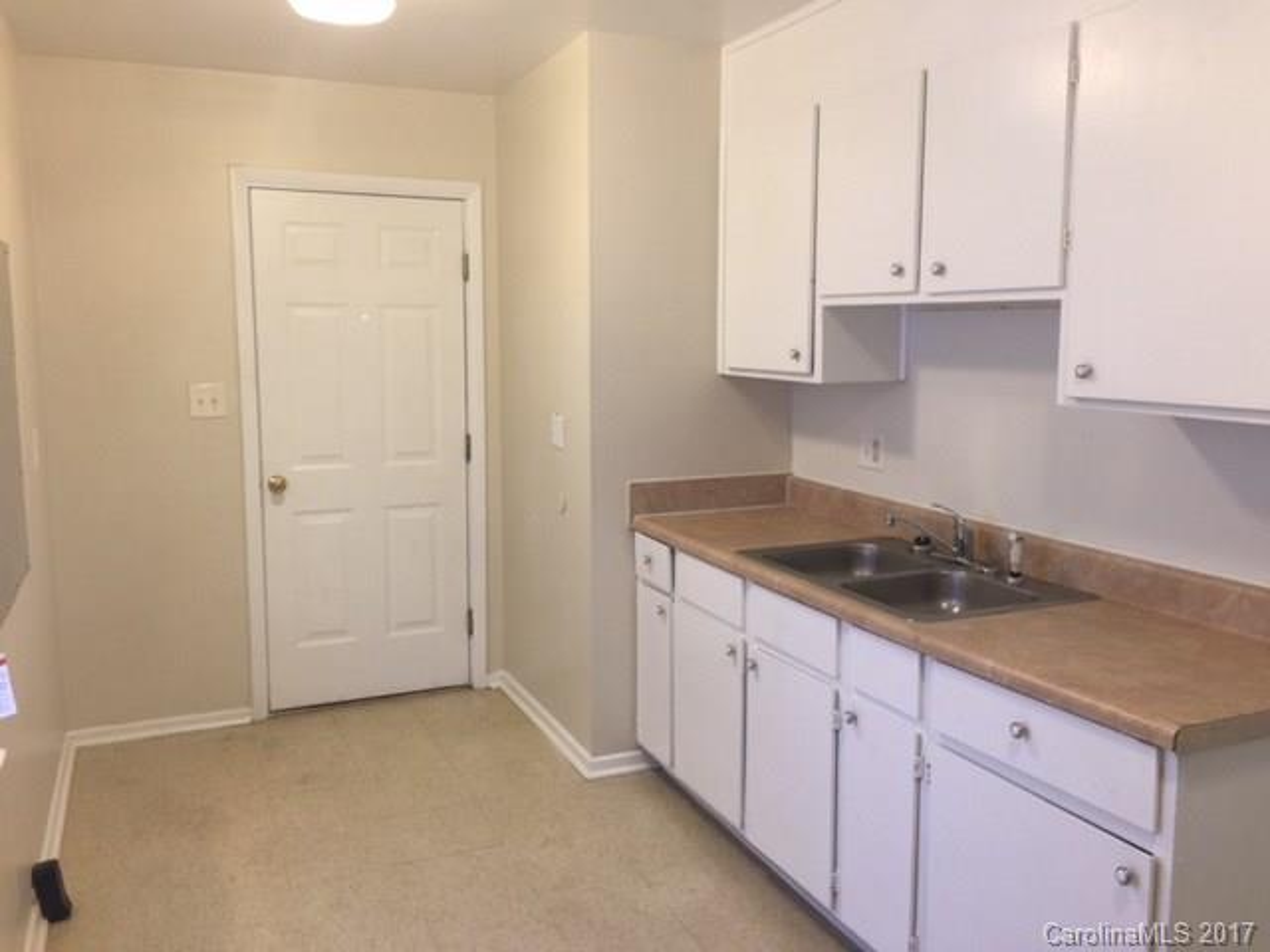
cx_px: 635
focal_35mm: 29
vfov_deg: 48.2
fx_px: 1064
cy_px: 476
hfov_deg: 61.7
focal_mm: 4.15
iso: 32
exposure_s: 1/15
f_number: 2.2
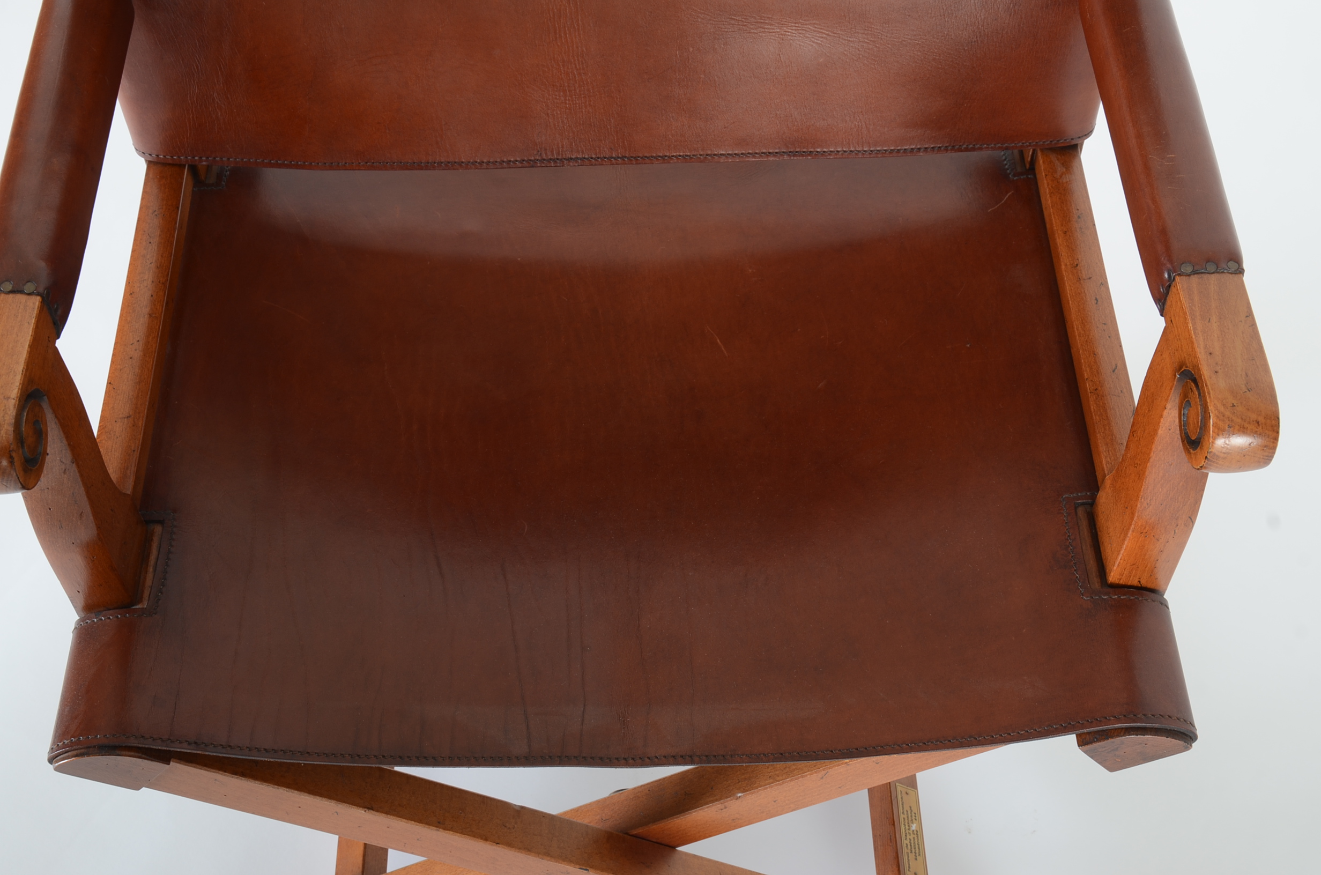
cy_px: 438
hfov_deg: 39.0
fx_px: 1868
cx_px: 660
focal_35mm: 51
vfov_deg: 26.4
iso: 125
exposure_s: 1/160
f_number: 10
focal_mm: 34
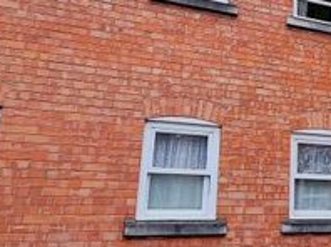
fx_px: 439
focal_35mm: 46
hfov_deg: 38.7
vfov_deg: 31.0
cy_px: 64
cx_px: 293
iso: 50
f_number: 2.2
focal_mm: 2.2
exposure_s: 1/137
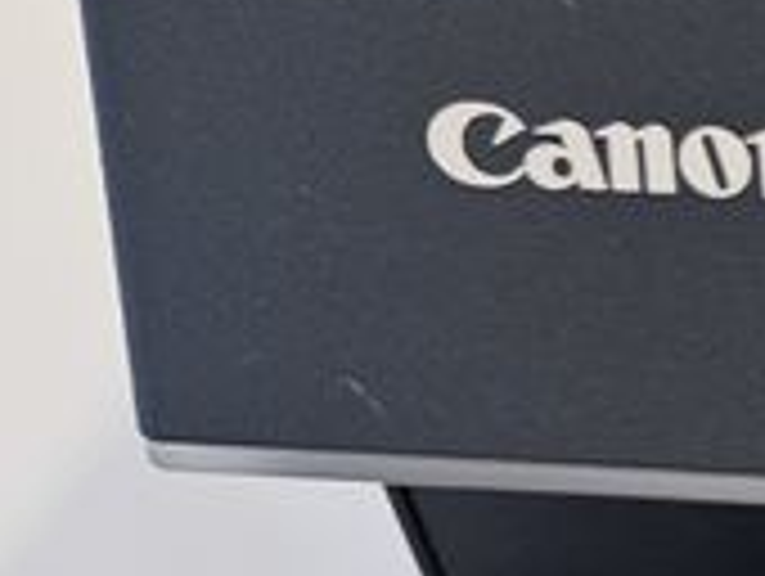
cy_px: 180
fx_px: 2988
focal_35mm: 135
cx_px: 2241
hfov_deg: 10.6
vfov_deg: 11.0
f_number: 1.8
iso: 500
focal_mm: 5.4
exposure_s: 1/33
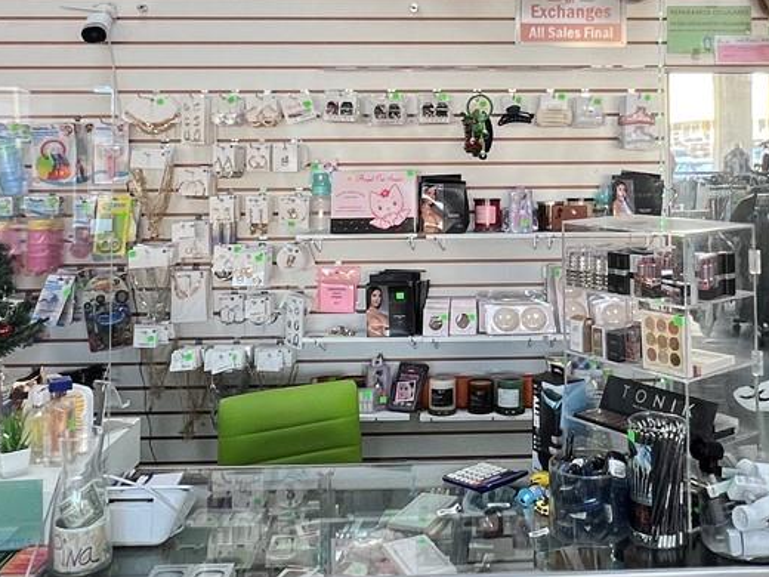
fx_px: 889
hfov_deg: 46.1
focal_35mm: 40
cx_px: 513
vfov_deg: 34.5
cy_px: 89
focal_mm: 1.57
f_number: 1.8
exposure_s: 1/120
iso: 80
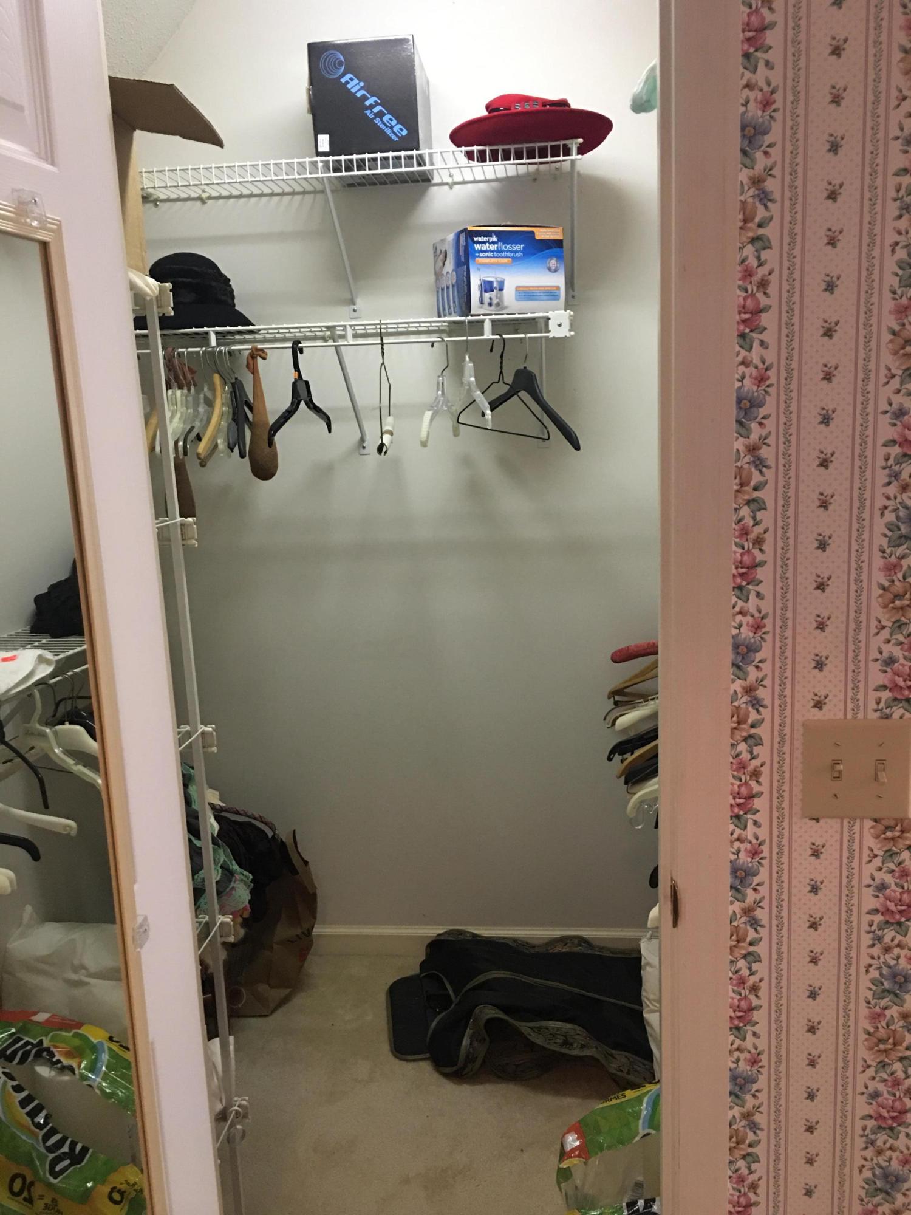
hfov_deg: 48.2
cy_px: 608
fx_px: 1018
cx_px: 456
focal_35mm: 29
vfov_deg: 61.7
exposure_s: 1/15
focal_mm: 4.15
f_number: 2.2
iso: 100
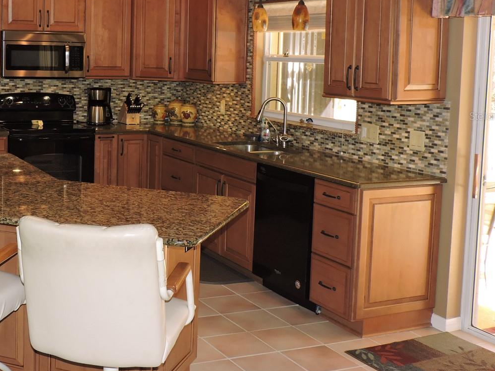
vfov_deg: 27.3
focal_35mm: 53
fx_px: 758
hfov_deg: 35.3
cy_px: 116
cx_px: 119
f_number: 3.2
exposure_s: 1/30
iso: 200
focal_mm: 5.9
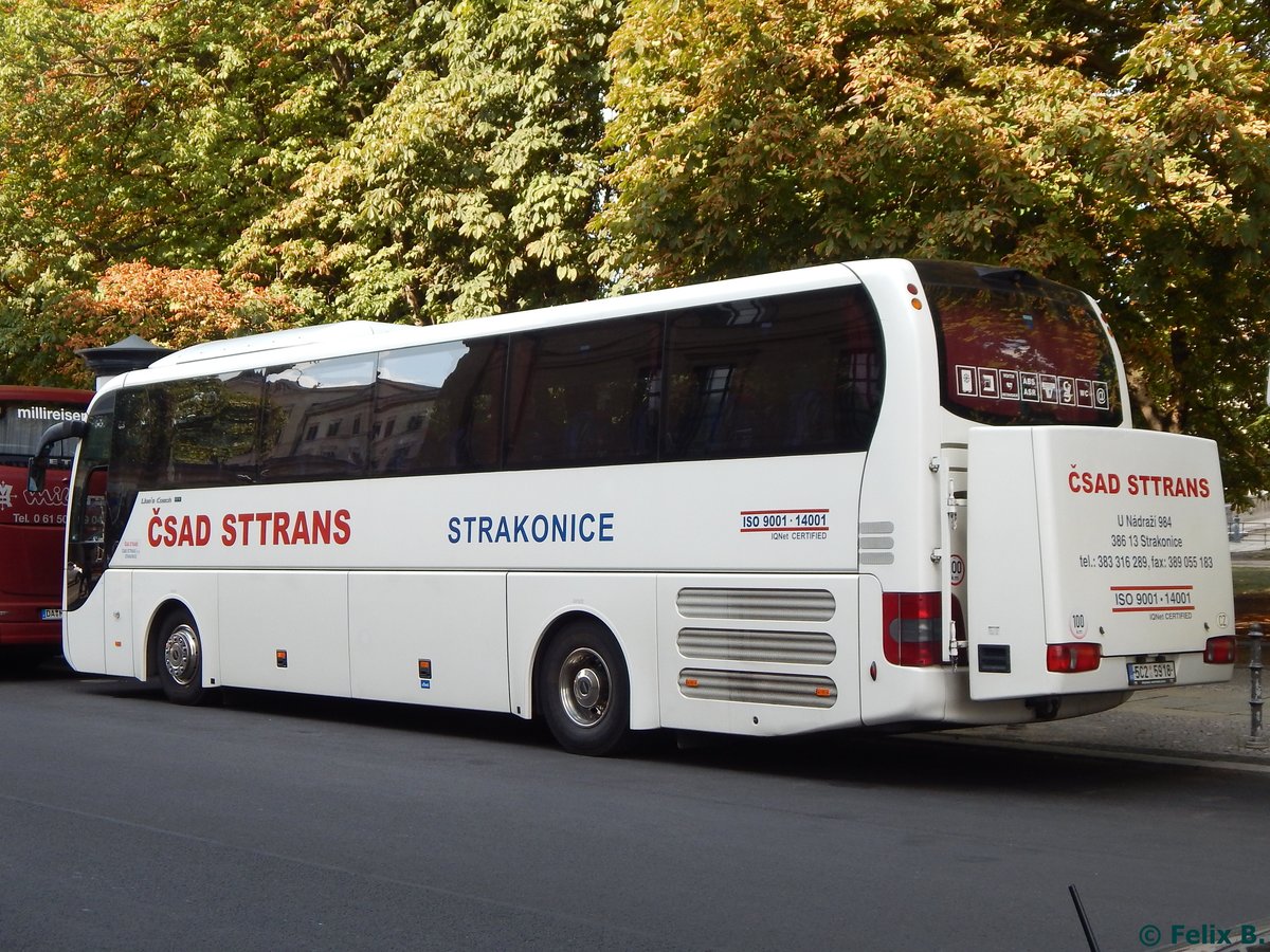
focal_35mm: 43
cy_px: 476
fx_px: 1578
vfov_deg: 33.6
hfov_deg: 43.9
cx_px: 635
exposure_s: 1/320
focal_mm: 7.7
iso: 125
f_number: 3.6
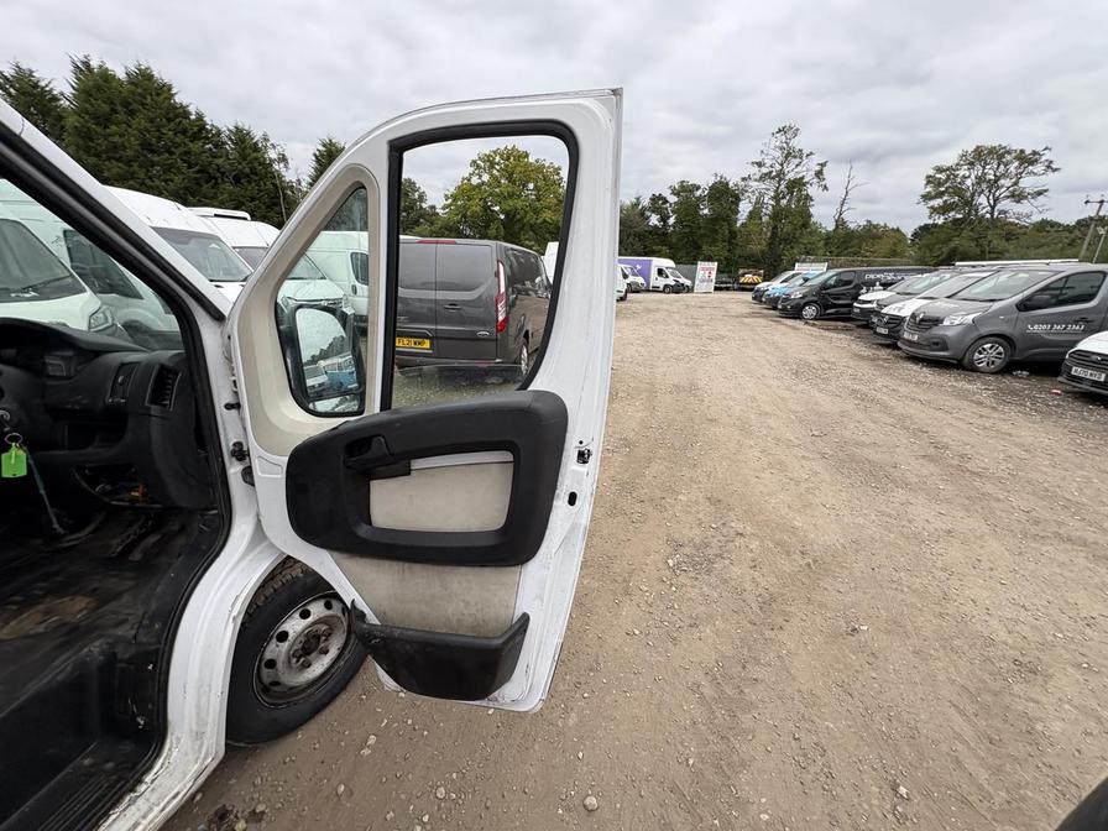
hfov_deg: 102.1
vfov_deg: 85.7
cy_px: 416
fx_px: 448
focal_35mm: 14
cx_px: 554
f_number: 2.2
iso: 40
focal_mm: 2.22
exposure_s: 1/99
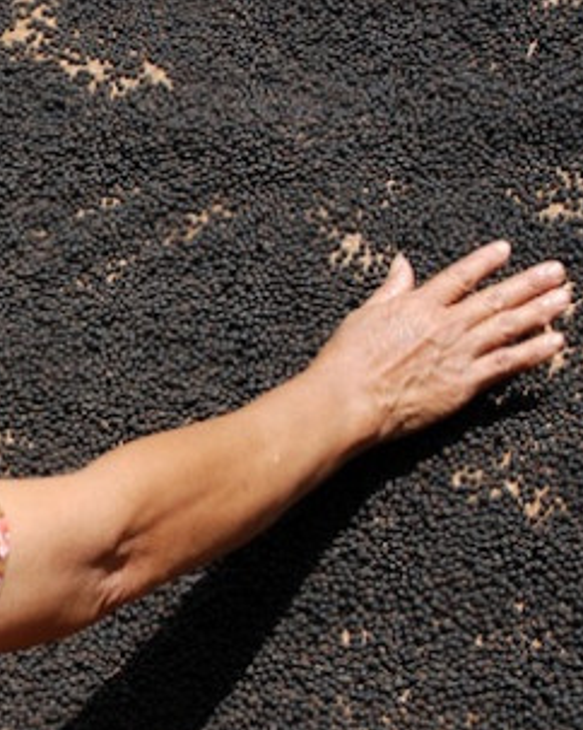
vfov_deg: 23.3
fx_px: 1770
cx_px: -90
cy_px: 419
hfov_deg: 17.9
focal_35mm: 82
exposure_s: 1/320
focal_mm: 28
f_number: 10
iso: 400
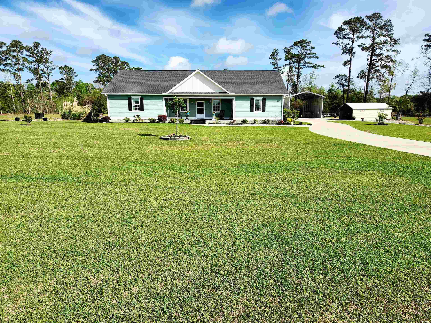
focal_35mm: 23
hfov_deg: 73.9
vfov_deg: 58.9
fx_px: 286
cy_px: 162
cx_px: 216
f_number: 1.8
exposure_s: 1/2500
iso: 20
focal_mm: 5.4
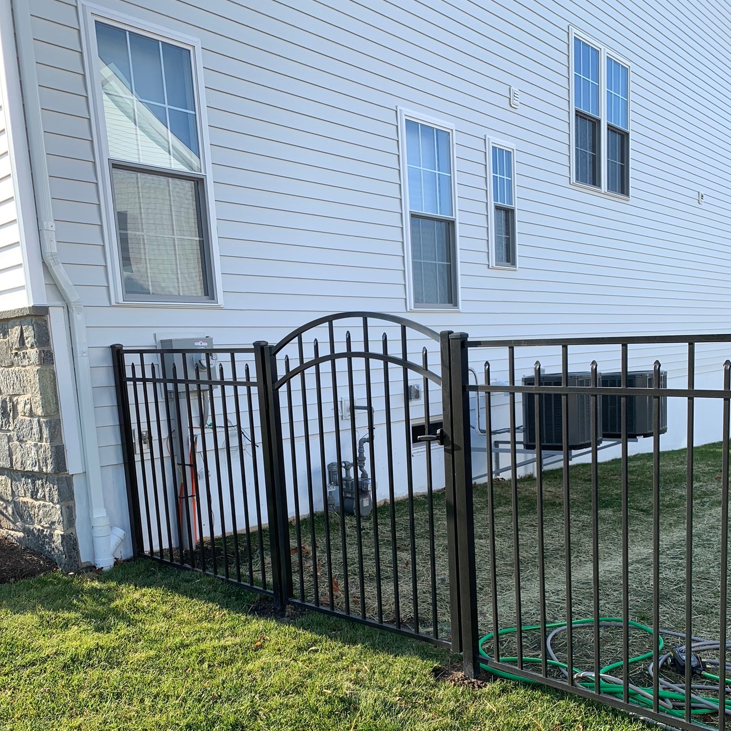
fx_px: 741
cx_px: 369
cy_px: 479
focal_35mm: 31
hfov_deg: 52.5
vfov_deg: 51.7
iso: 25
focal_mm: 4.25
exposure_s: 1/783
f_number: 1.8
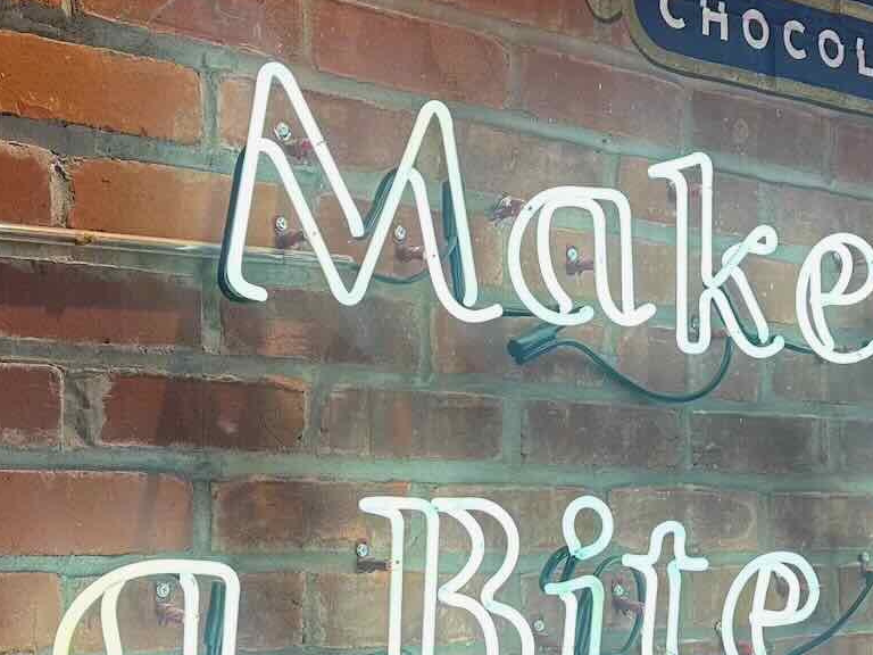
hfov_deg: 37.8
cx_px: 575
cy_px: 146
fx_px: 1261
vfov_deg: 28.6
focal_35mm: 50
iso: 100
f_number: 1.78
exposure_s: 1/120
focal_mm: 6.86
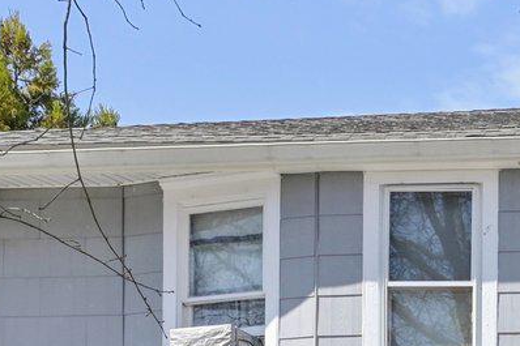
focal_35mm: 106
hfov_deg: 17.7
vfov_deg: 11.1
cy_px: 811
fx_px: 1524
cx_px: 739
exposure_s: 1/400
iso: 400
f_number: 11
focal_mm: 20.5
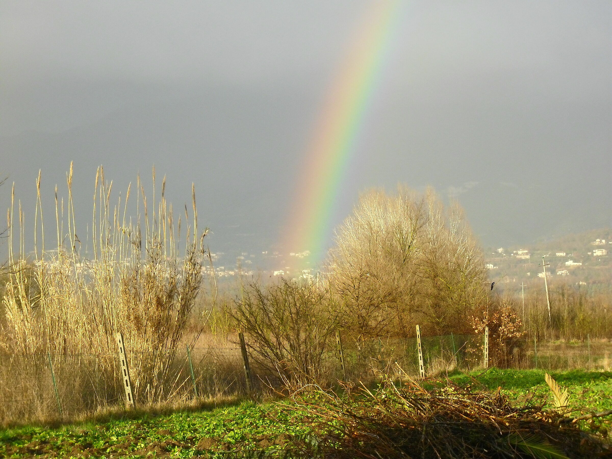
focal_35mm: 113
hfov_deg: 17.4
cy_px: 230
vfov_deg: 13.1
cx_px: 306
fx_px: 1998
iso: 200
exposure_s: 1/125
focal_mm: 18.6
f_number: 5.2
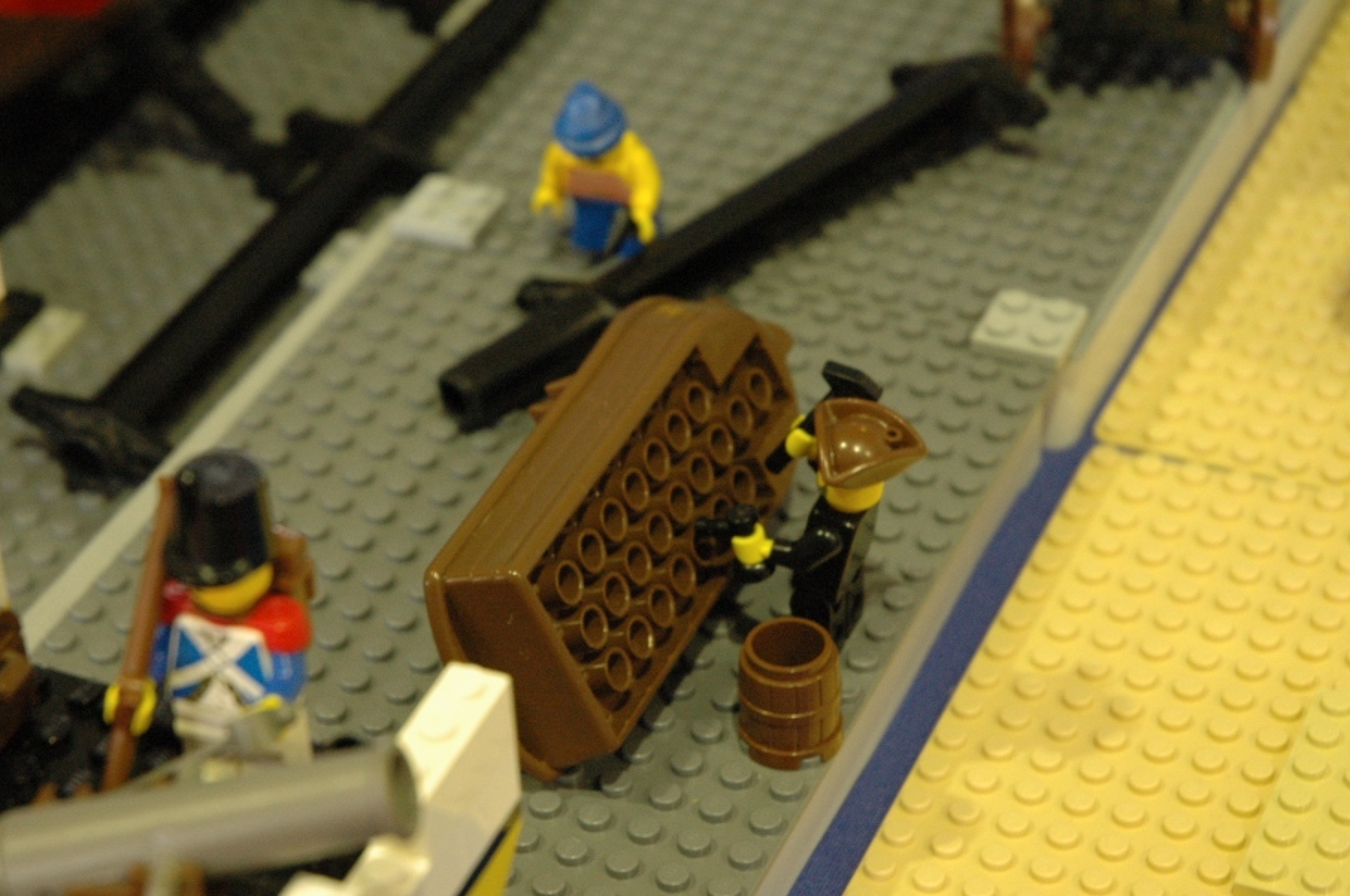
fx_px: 4456
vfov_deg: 11.5
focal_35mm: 119
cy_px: 417
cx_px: 687
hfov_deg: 17.2
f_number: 6.3
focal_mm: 70
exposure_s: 1/10
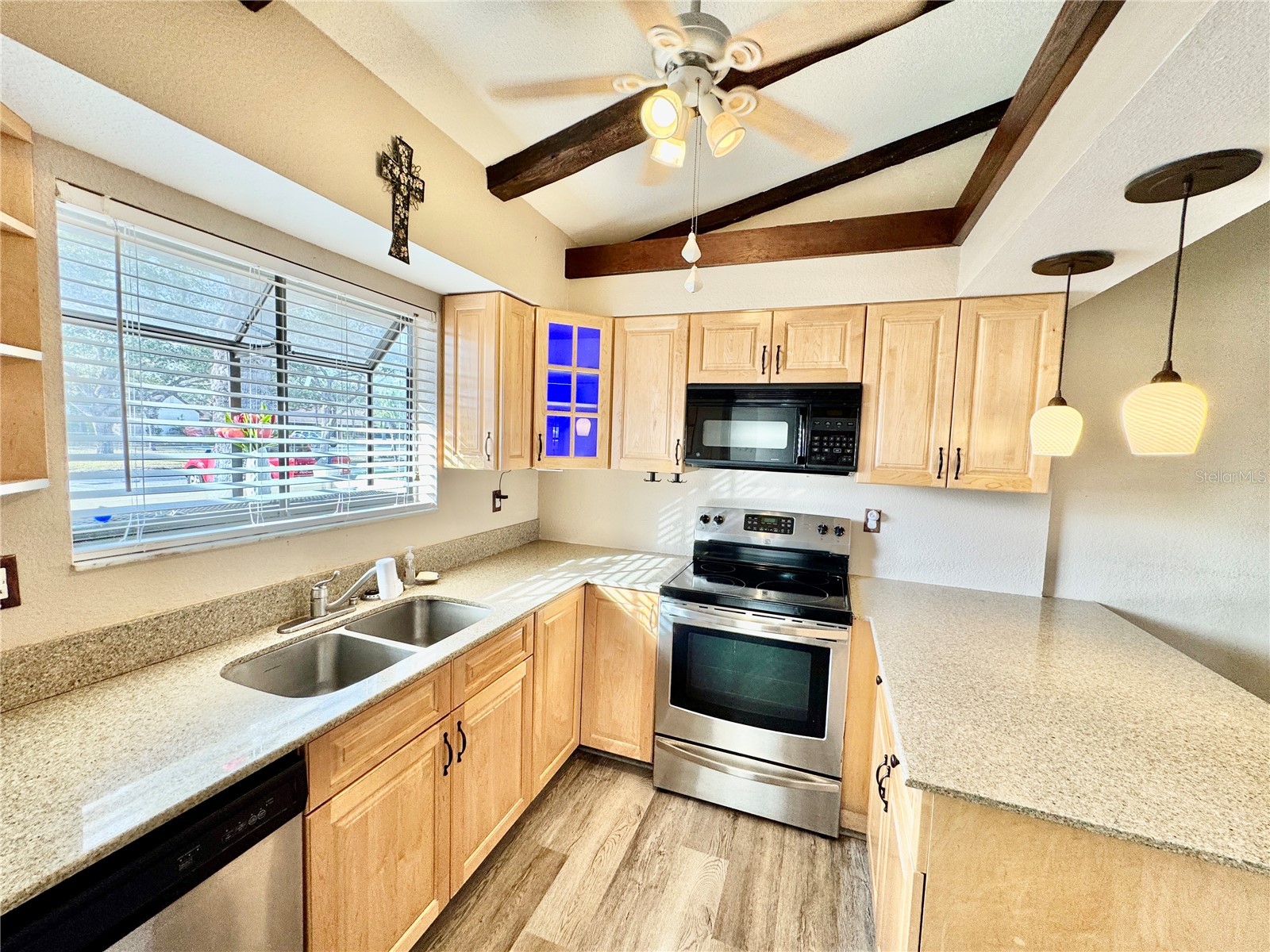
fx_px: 514
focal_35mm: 14
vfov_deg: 85.7
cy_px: 476
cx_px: 635
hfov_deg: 102.1
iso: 80
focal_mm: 2.22
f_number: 2.2
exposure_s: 1/120
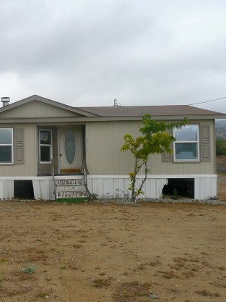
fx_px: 374
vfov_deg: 43.8
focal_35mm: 43
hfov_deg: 31.8
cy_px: 147
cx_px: 17
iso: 100
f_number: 3.3
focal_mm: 4.6
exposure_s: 1/100
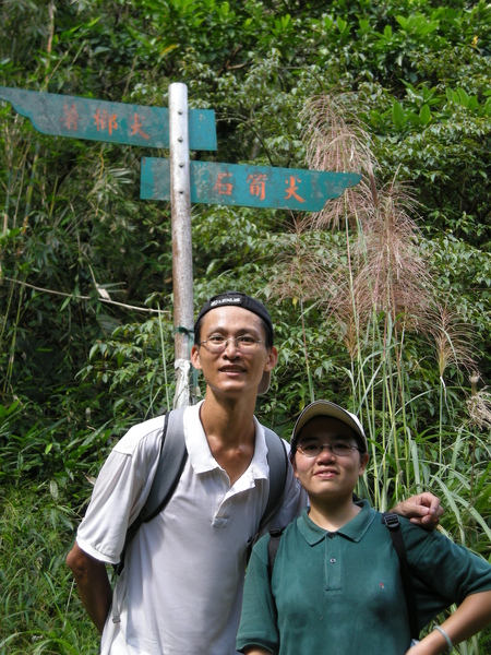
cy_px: 328
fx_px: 1286
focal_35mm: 68
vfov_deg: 28.6
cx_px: 246
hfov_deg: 21.6
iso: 50
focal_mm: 11
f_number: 3.7
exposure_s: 1/89.7
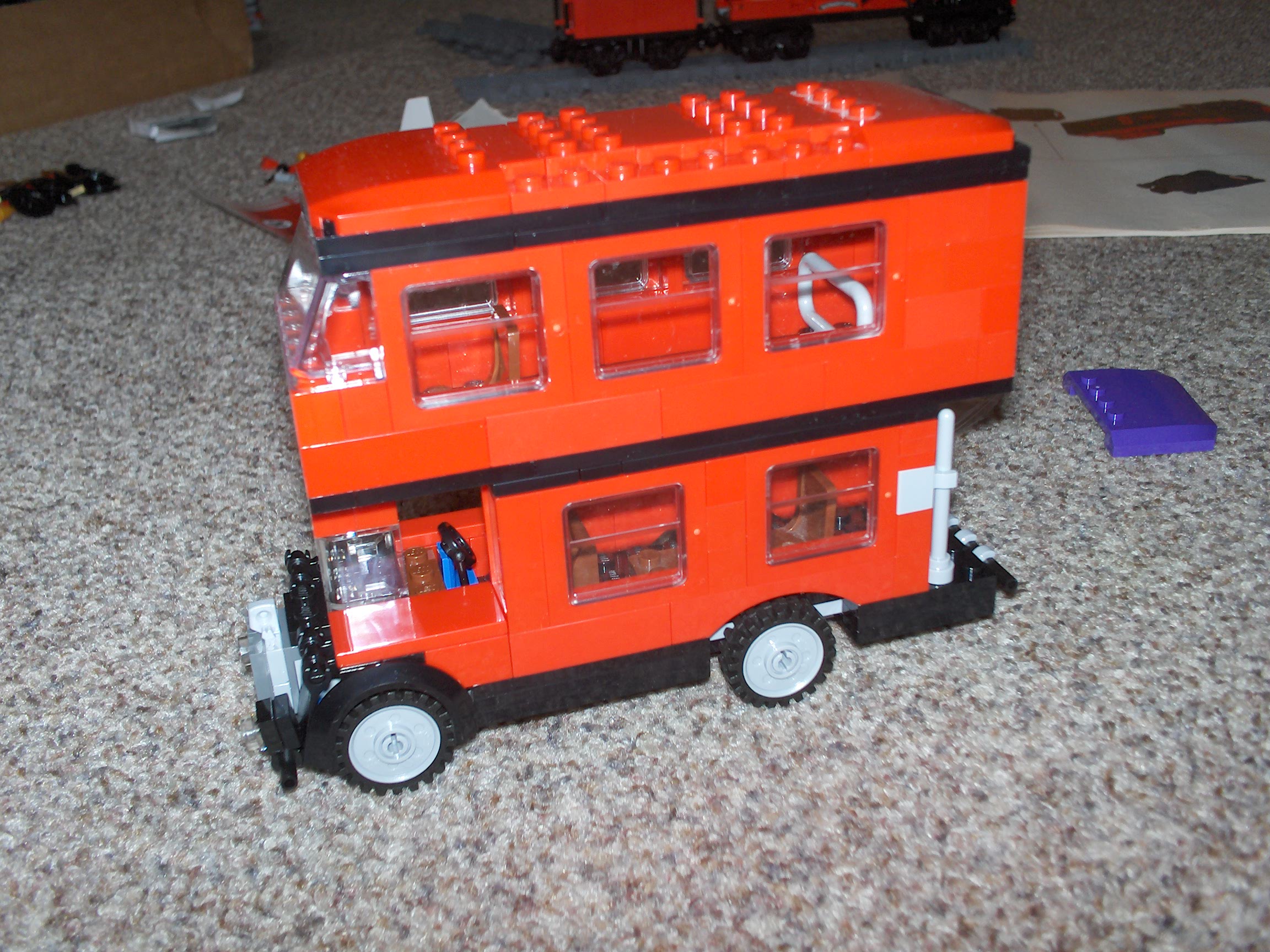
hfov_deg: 50.1
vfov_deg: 38.7
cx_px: 635
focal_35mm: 37
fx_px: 1357
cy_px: 476
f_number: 2.8
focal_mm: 6.11
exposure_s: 1/60
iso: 100
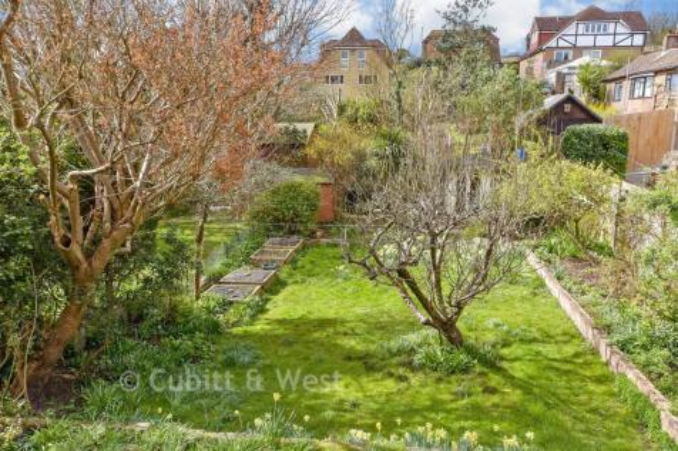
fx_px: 565
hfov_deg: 61.9
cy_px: 226
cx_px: 339
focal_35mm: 30
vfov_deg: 43.6
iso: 200
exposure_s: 1/250
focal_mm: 20
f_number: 8
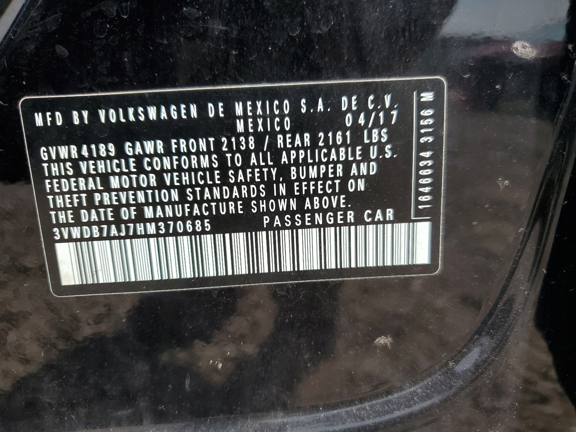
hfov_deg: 67.3
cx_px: 288
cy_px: 216
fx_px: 433
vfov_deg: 53.1
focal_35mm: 26
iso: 50
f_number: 1.5
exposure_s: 1/1250
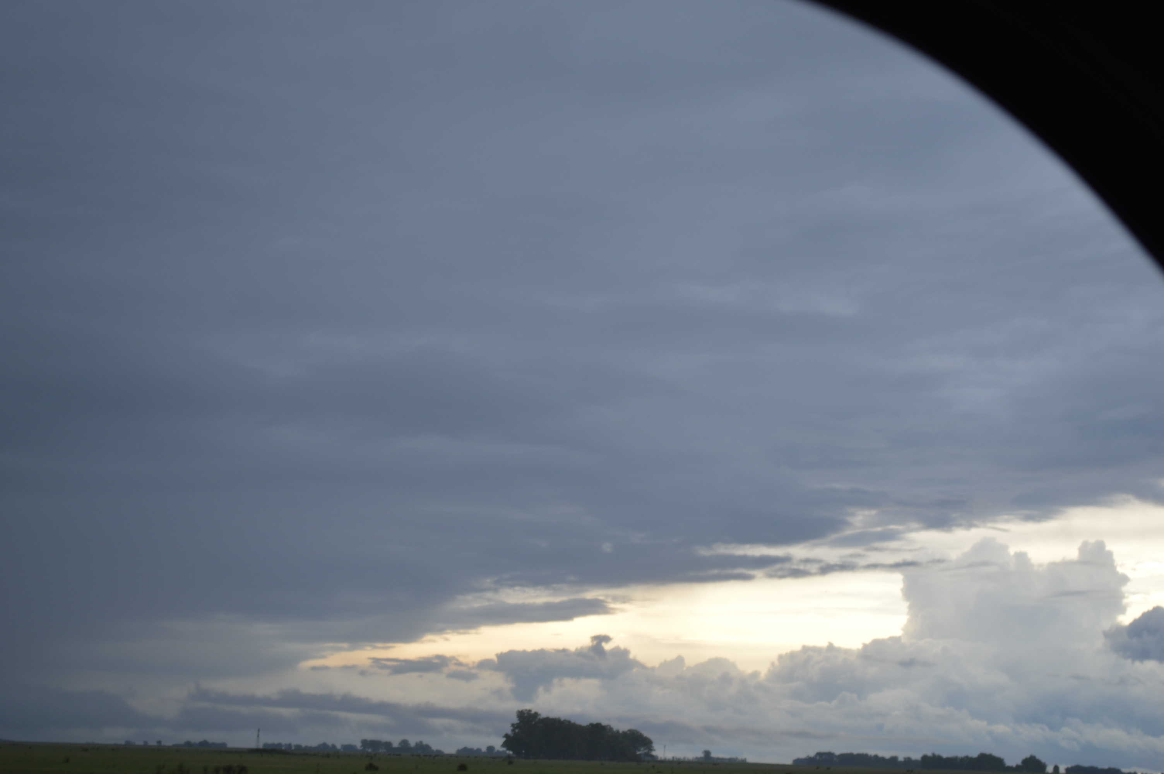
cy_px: 387
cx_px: 582
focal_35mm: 75
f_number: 5.6
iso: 100
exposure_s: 1/125
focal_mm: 50
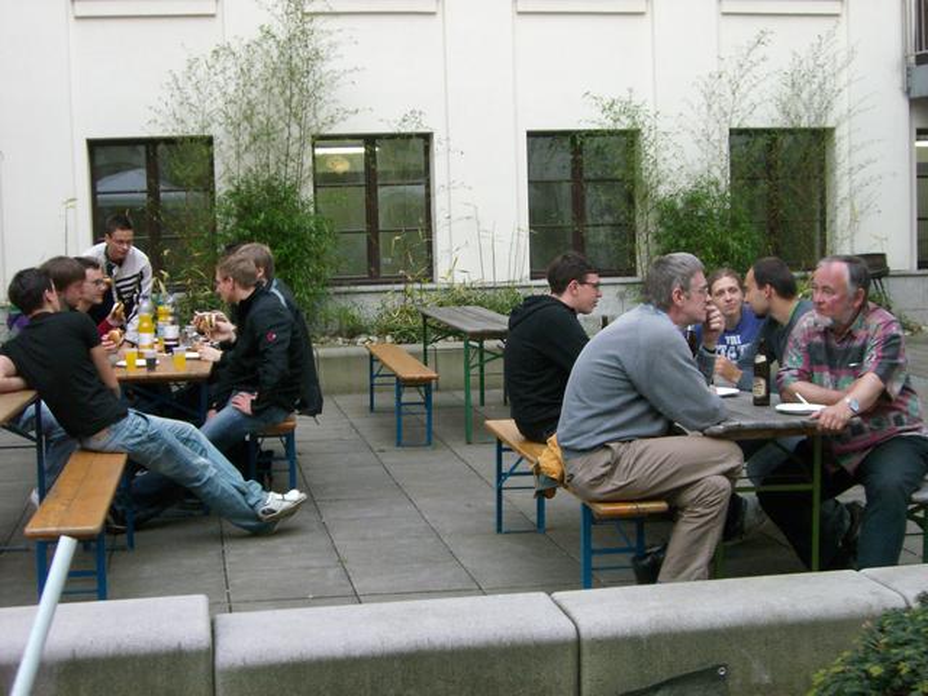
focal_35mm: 55
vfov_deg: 26.6
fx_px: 1474
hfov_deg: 34.9
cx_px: 464
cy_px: 348
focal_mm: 9
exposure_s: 1/100
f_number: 3.3
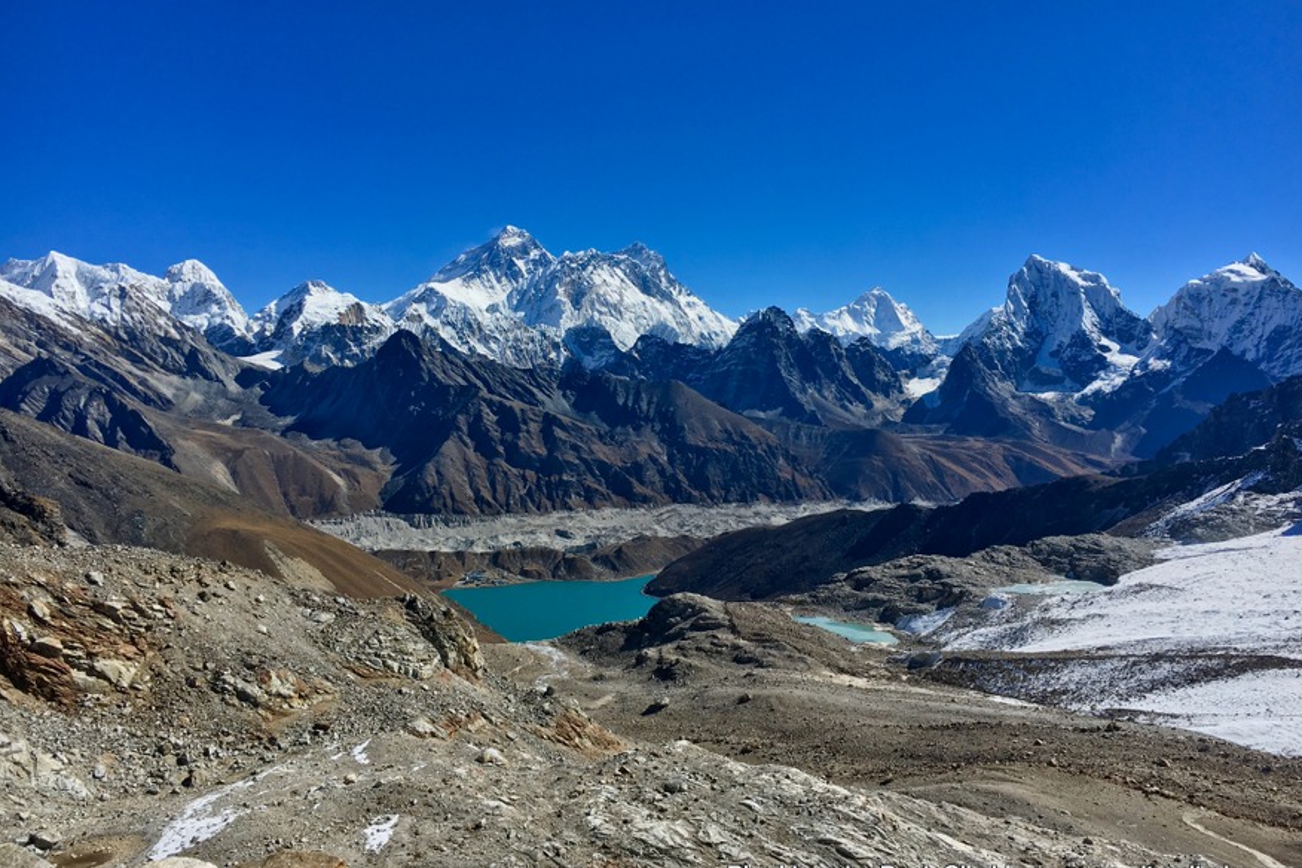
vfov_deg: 42.3
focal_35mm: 31
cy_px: 414
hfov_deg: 60.3
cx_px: 666
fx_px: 1121
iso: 25
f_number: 2.2
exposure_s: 1/2331
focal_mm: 4.15
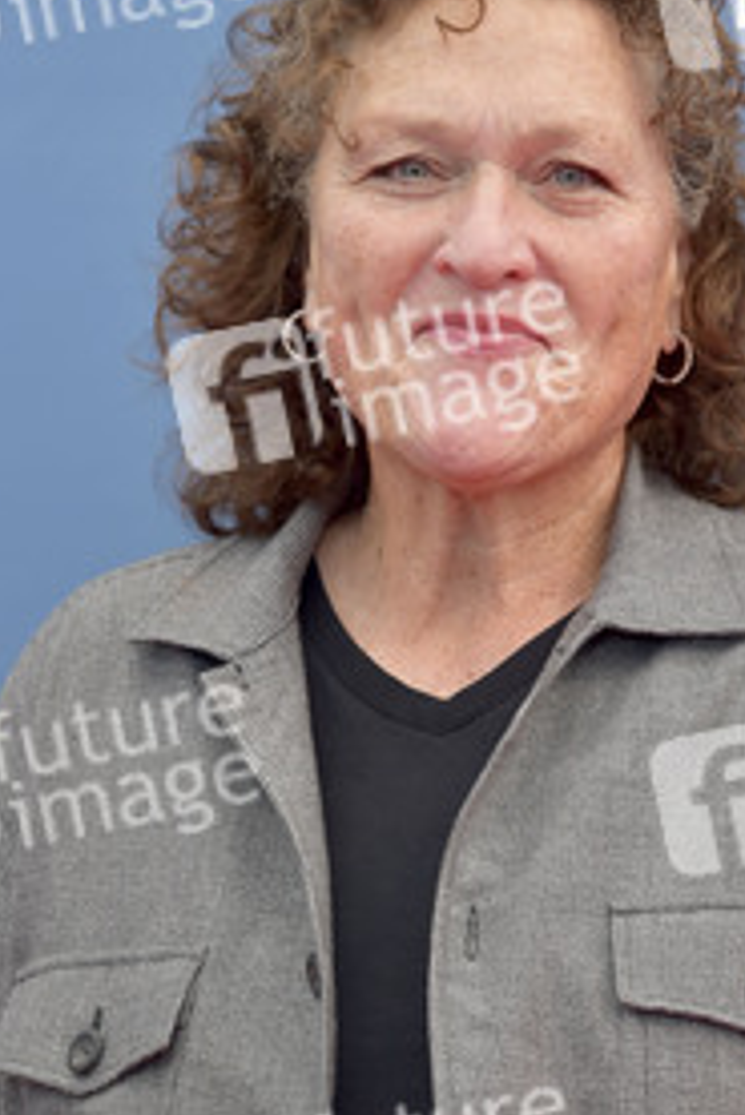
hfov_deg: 10.0
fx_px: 4247
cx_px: 493
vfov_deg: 15.0
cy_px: 580
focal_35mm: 137
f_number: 7.1
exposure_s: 1/250
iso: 250
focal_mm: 95
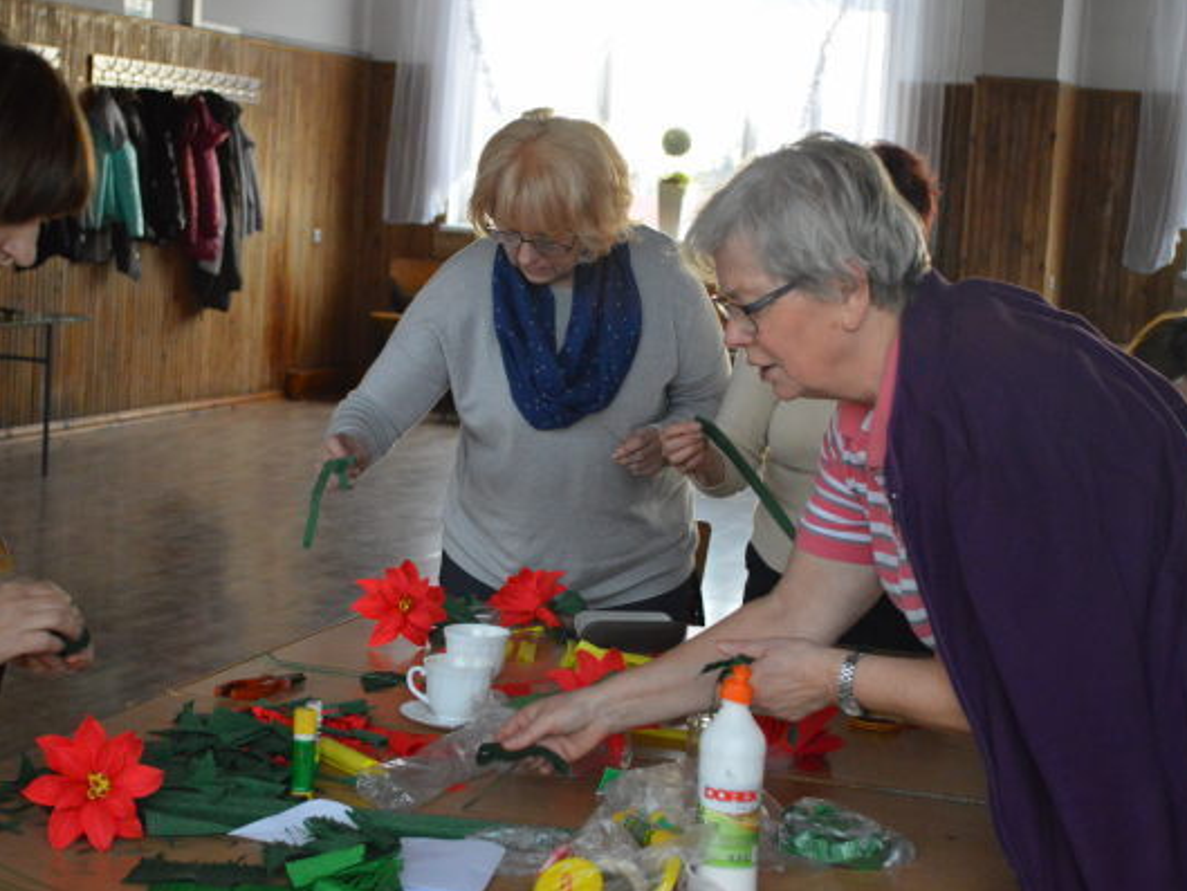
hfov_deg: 29.4
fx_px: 2264
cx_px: 534
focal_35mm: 66
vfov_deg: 22.3
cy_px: 449
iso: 3200
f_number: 5.3
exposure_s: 1/125
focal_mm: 40
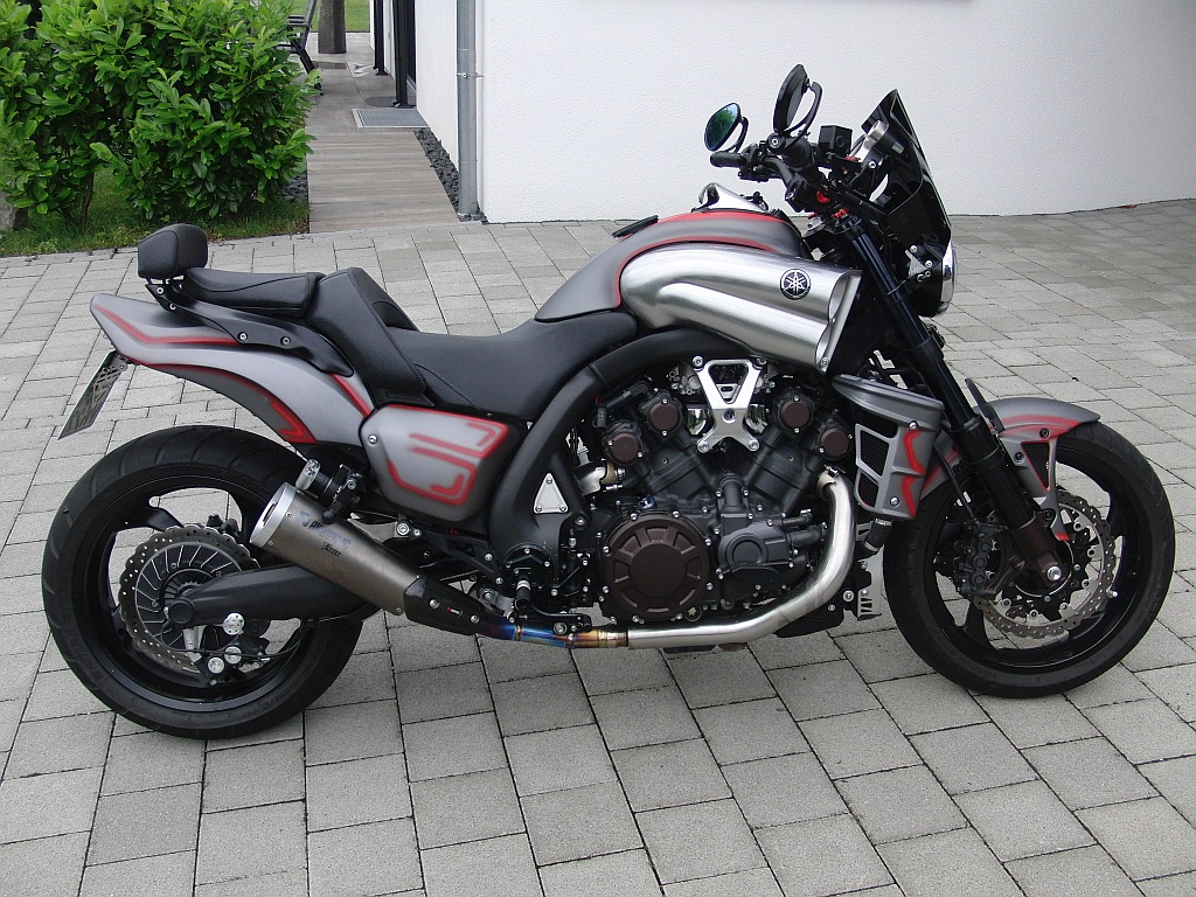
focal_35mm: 37
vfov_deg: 38.7
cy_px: 448
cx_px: 598
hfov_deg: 50.1
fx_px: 1278
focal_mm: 6.42
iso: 100
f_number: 3.6
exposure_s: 1/640
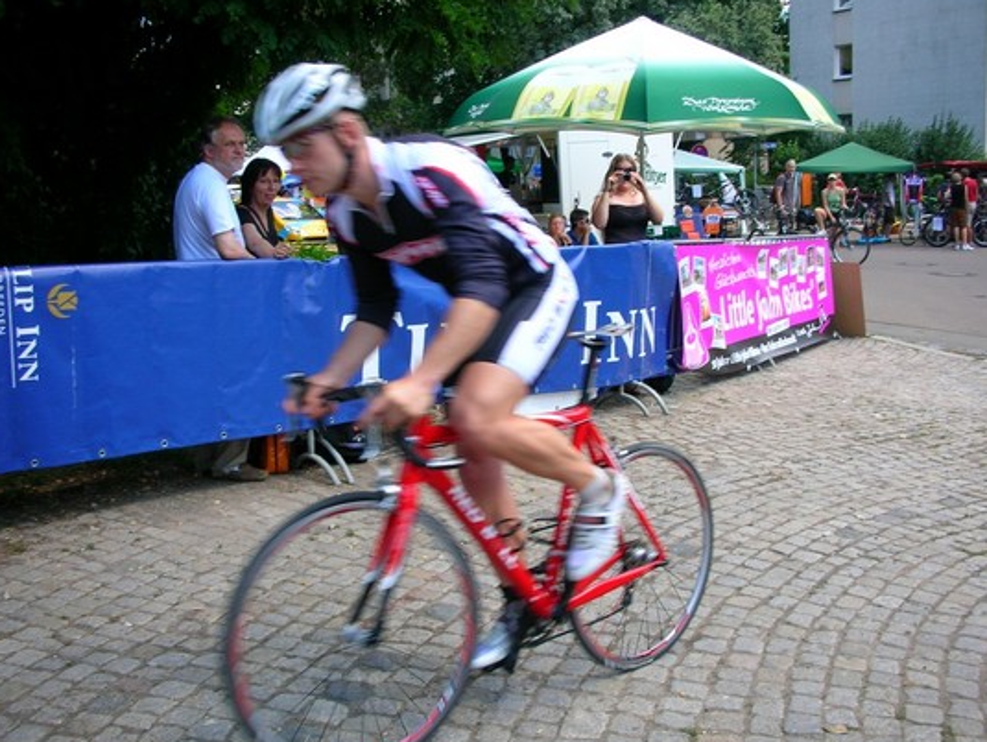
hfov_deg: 51.3
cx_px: 483
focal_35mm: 36
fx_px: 1027
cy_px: 376
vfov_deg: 39.7
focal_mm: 5.8
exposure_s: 1/175
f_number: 3
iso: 50
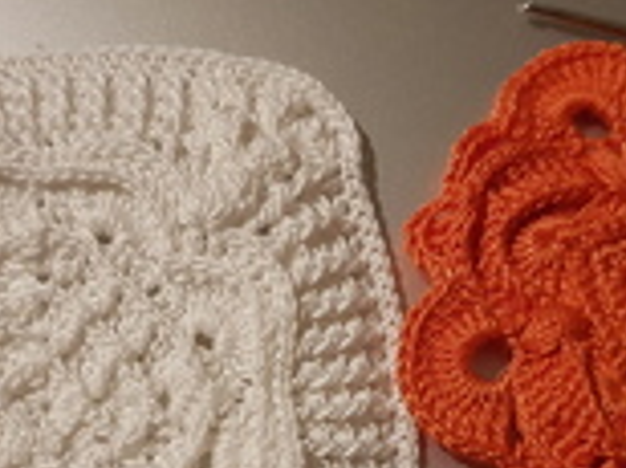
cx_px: 307
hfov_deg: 32.7
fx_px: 1065
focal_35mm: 59
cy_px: 427
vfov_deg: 24.0
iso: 160
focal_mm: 4.2
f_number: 1.7
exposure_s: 1/40
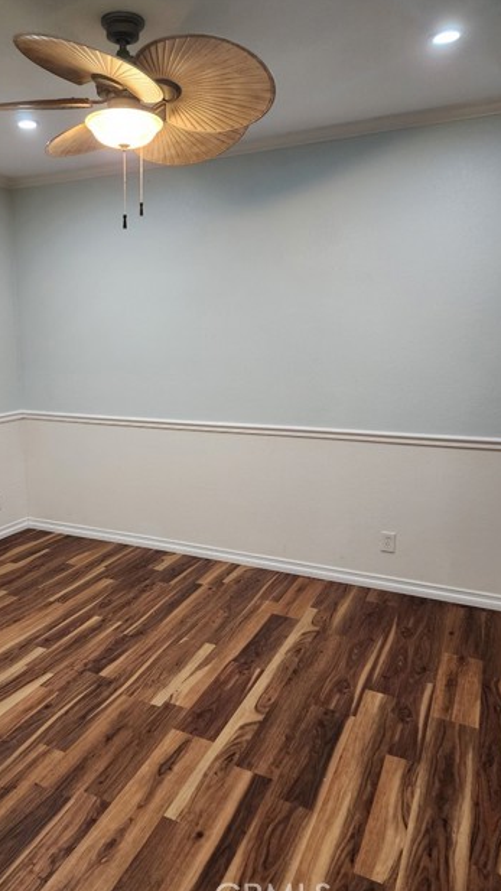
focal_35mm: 26
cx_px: 170
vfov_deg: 71.9
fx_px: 614
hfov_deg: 43.8
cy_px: 455
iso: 400
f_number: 1.8
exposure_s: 1/120
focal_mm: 6.4
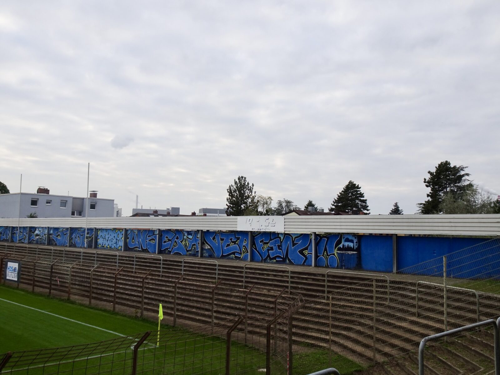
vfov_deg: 44.2
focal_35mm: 32
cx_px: 250
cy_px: 188
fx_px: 462
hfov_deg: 56.8
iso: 80
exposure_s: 1/160
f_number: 4
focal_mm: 5.43
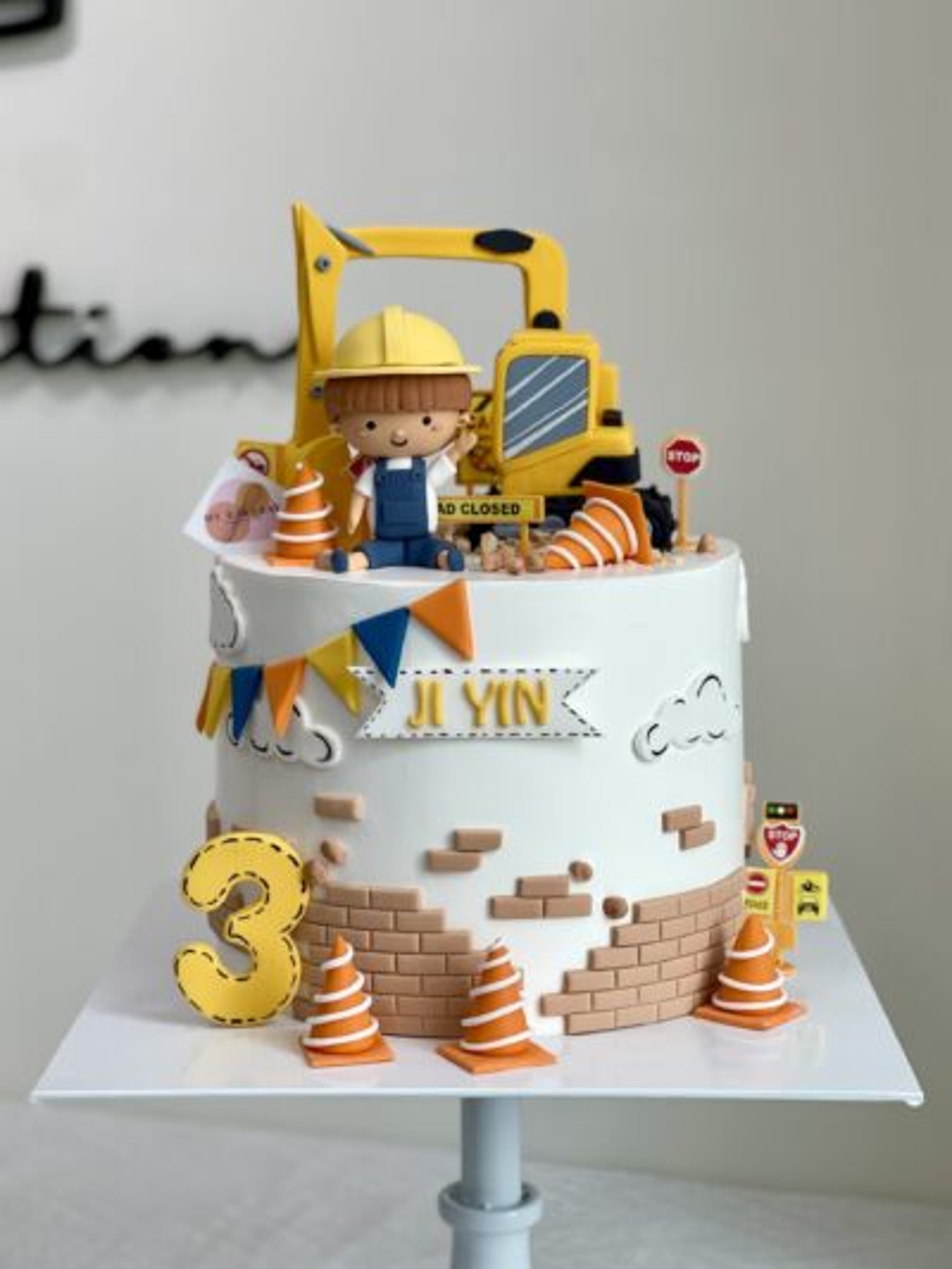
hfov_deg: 22.9
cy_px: 634
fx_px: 2346
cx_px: 476
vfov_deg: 30.3
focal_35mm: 64
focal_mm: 7.5
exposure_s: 1/100
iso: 40
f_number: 2.2
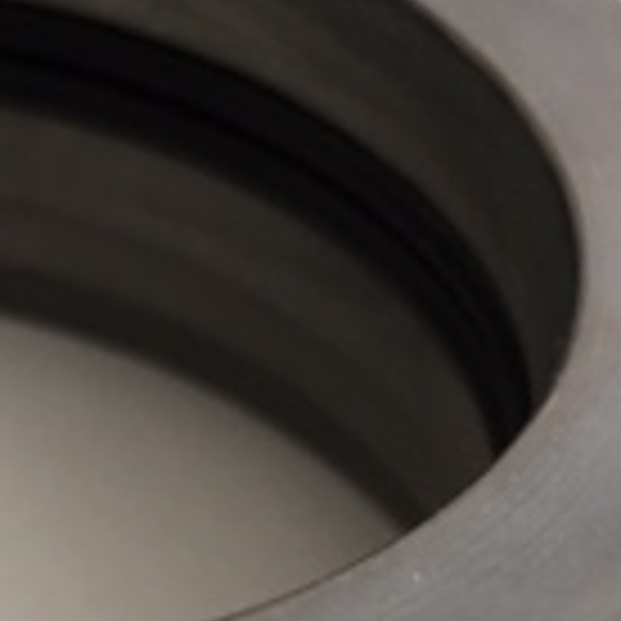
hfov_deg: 14.1
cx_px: -158
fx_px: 2415
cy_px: 621
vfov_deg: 14.4
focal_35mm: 119
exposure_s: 1/100
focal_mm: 4.15
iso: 32
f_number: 2.2
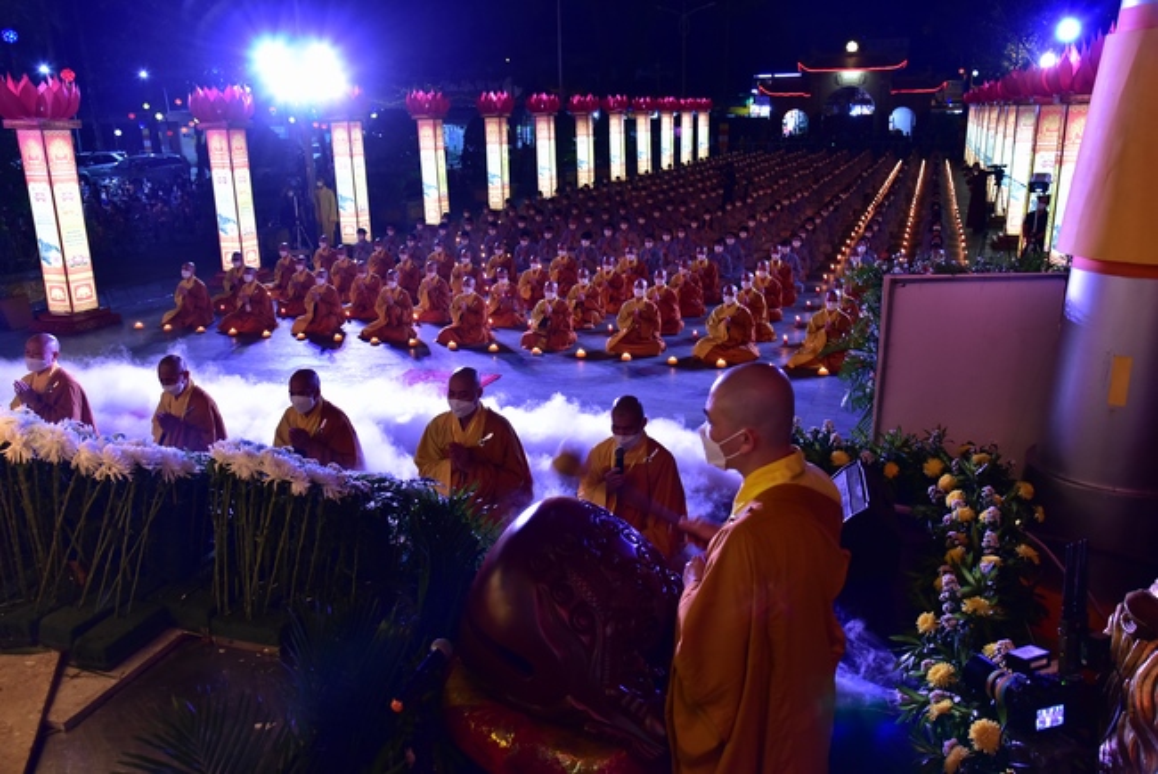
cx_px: 579
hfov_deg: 61.9
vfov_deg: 43.6
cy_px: 387
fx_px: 965
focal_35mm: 30
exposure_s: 1/40
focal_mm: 30
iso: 3200
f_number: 5.6
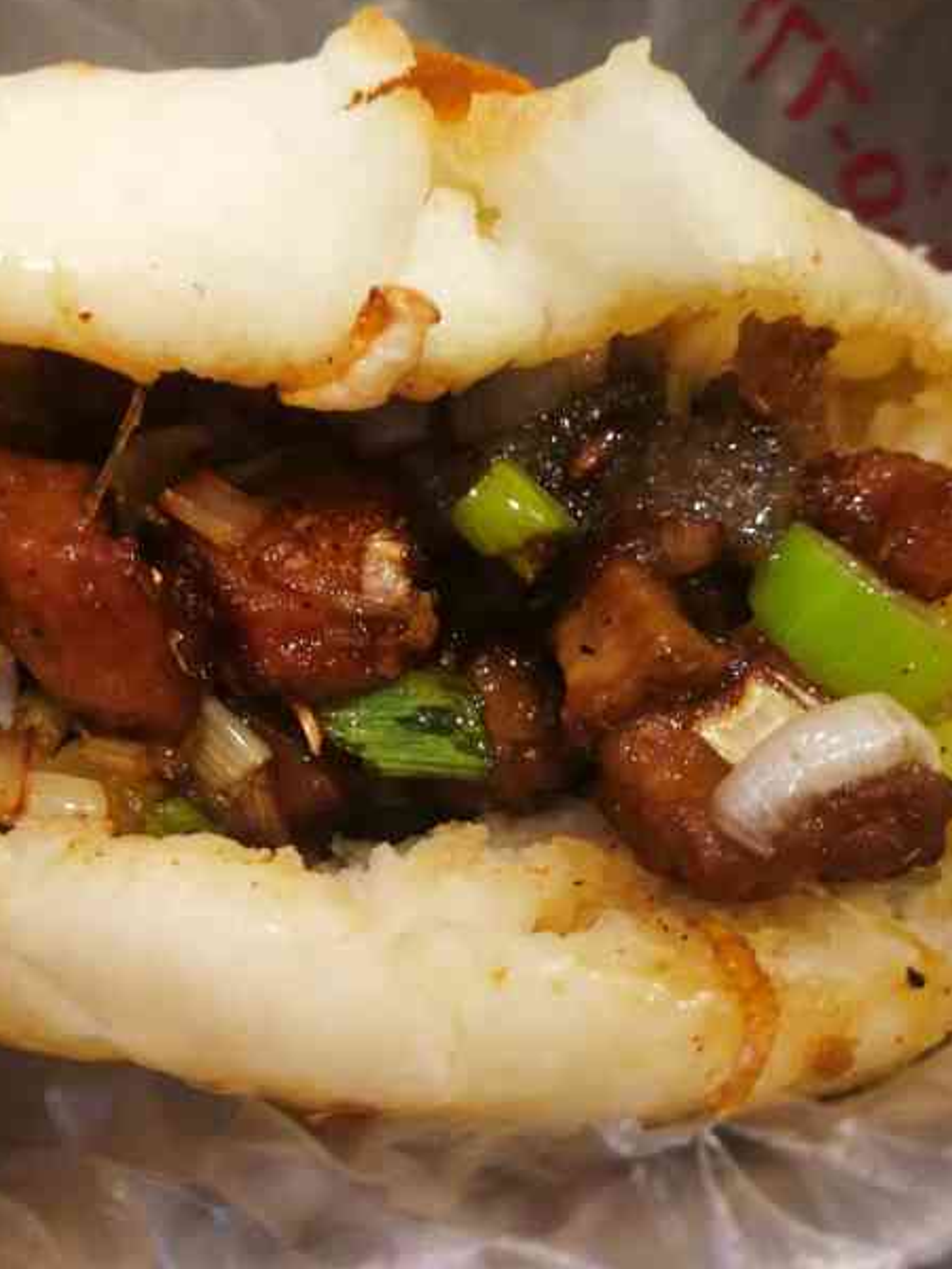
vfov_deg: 44.5
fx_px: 1540
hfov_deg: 33.9
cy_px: 498
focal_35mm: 42
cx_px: 277
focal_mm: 3.95
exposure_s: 1/33.3
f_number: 2.2
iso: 250
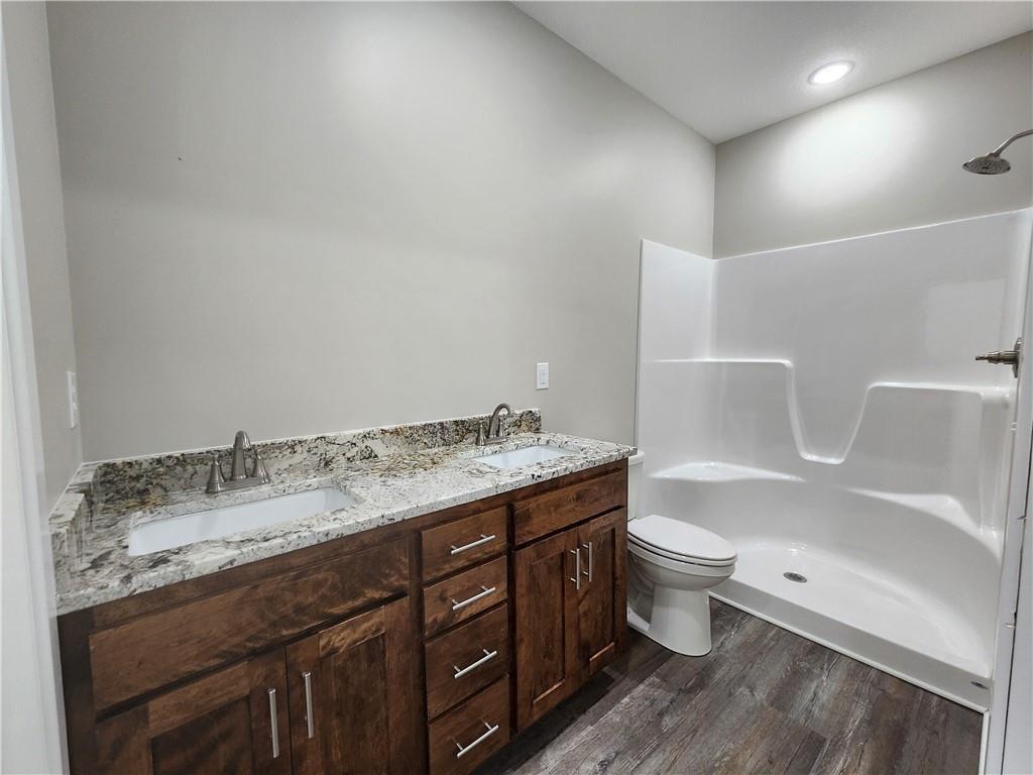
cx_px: 516
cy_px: 388
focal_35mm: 13
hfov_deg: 106.2
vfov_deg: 89.9
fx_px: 388
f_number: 2.2
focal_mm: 2.2
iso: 160
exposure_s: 1/60
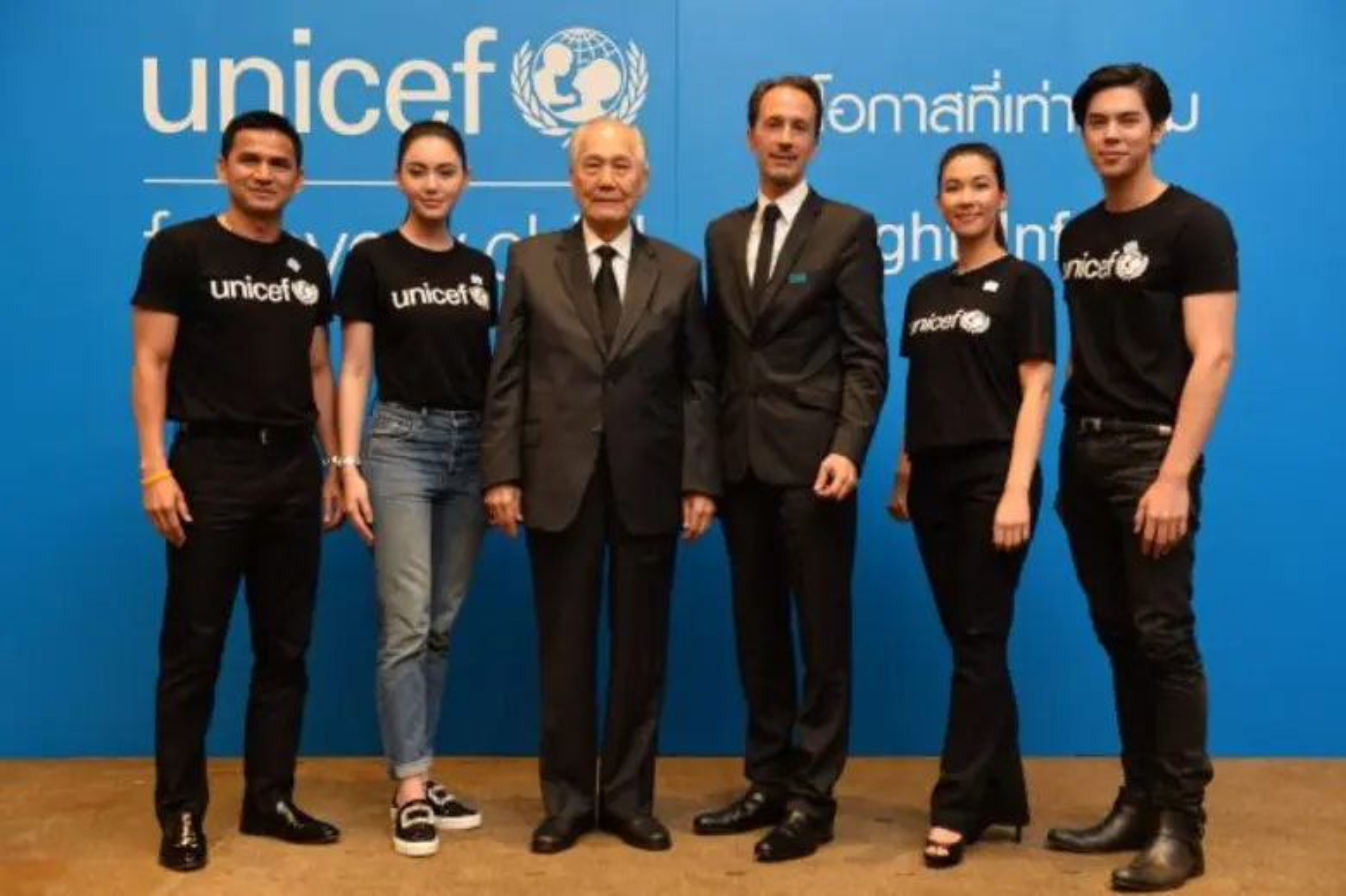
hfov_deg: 48.5
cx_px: 673
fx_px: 1495
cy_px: 448
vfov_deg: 33.4
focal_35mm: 40
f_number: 4
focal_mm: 40
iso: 1600
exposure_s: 1/100
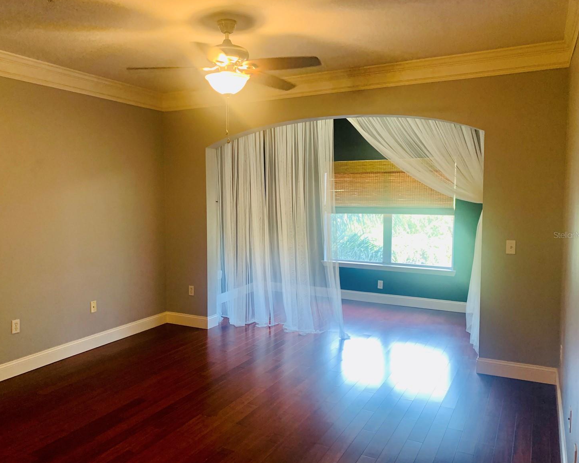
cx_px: 272
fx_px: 480
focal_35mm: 28
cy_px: 235
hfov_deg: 62.2
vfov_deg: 51.5
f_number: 1.8
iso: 200
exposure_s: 1/60
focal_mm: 4.25
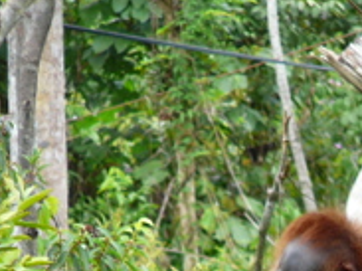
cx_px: 382
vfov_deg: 1.9
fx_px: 7984
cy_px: 293
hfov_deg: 2.6
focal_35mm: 764
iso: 80
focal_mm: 52
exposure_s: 1/80
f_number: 4.2
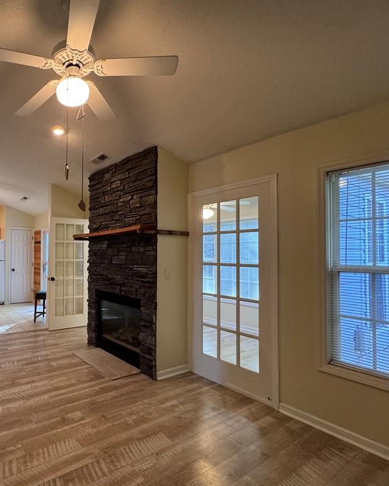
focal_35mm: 19
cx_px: 67
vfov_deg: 83.3
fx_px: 273
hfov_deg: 63.4
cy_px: 248
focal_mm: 2.22
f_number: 2.2
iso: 250
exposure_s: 1/60
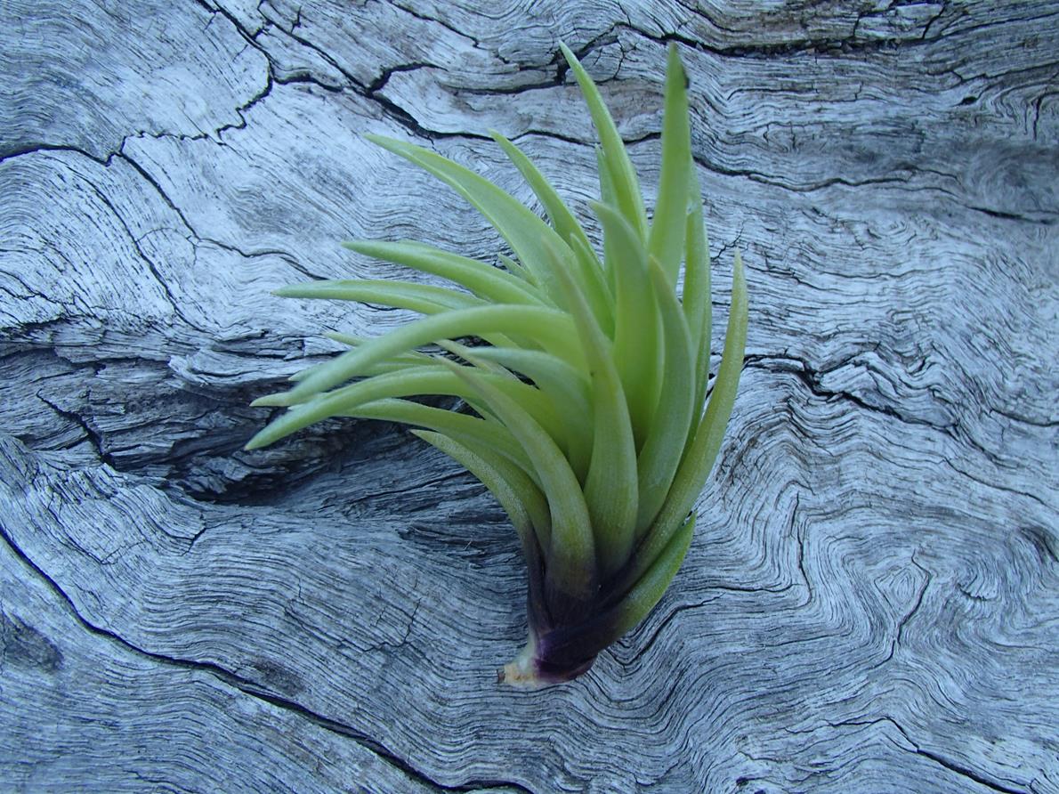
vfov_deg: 49.7
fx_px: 856
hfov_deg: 63.5
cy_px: 397
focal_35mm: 28
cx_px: 530
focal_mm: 5
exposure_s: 1/60
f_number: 3.9
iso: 125
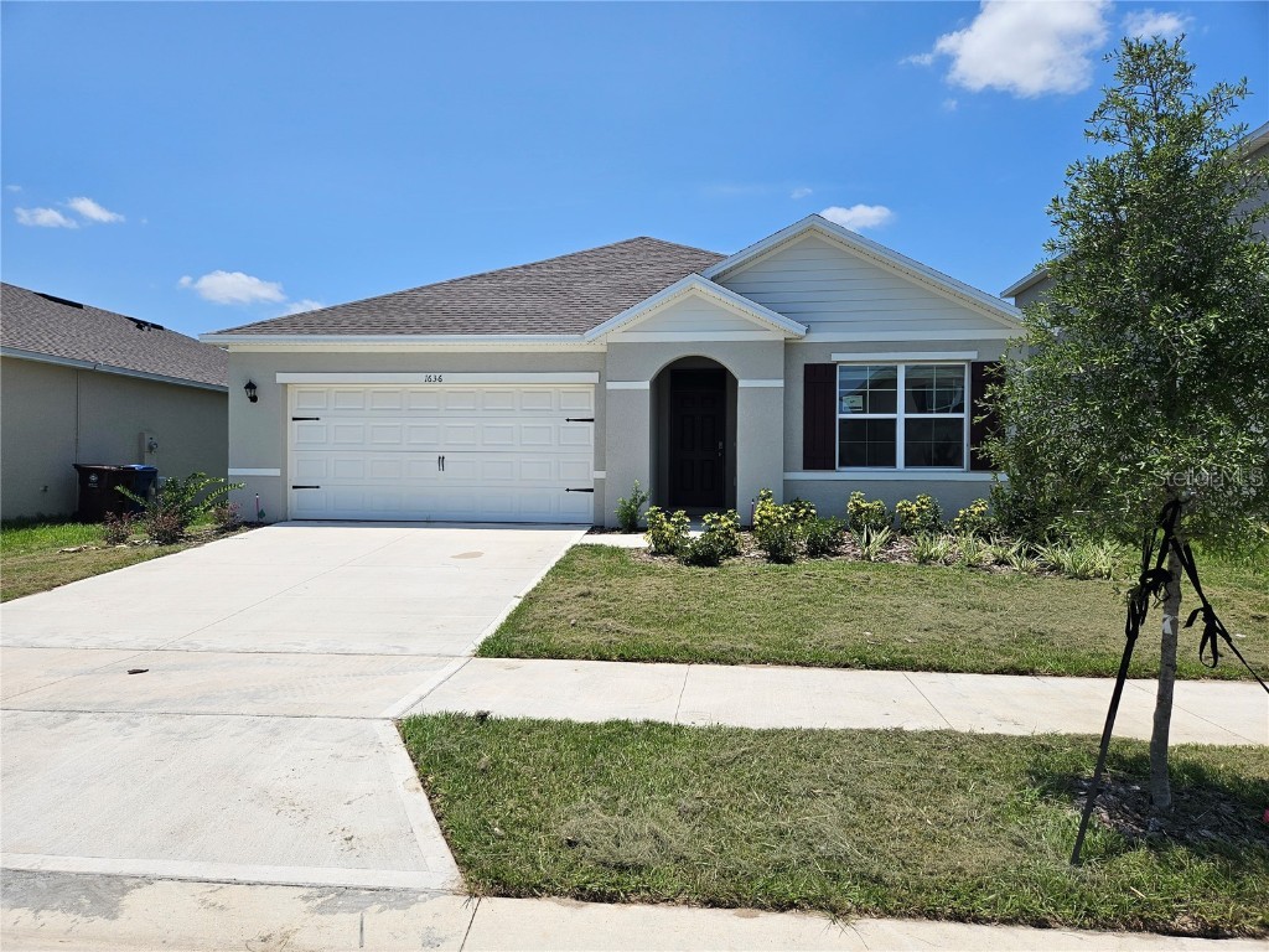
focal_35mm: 23
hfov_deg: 73.9
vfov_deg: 58.9
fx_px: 843
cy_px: 476
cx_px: 634
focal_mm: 5.4
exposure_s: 1/3697
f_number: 1.8
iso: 25
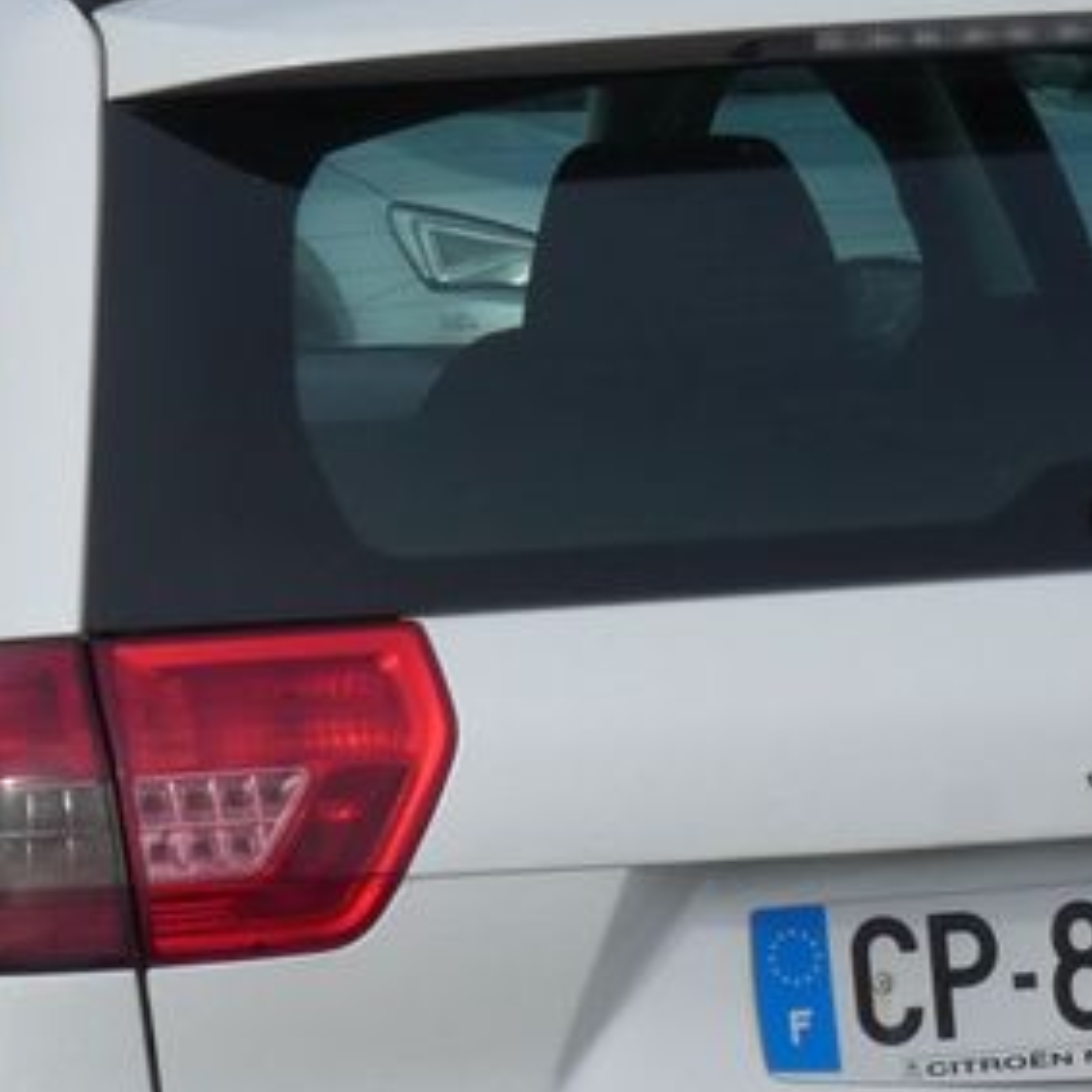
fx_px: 8673
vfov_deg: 7.2
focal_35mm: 243
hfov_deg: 7.2
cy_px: 945
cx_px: 583
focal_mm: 13.7
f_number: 6.3
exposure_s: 1/320
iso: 80
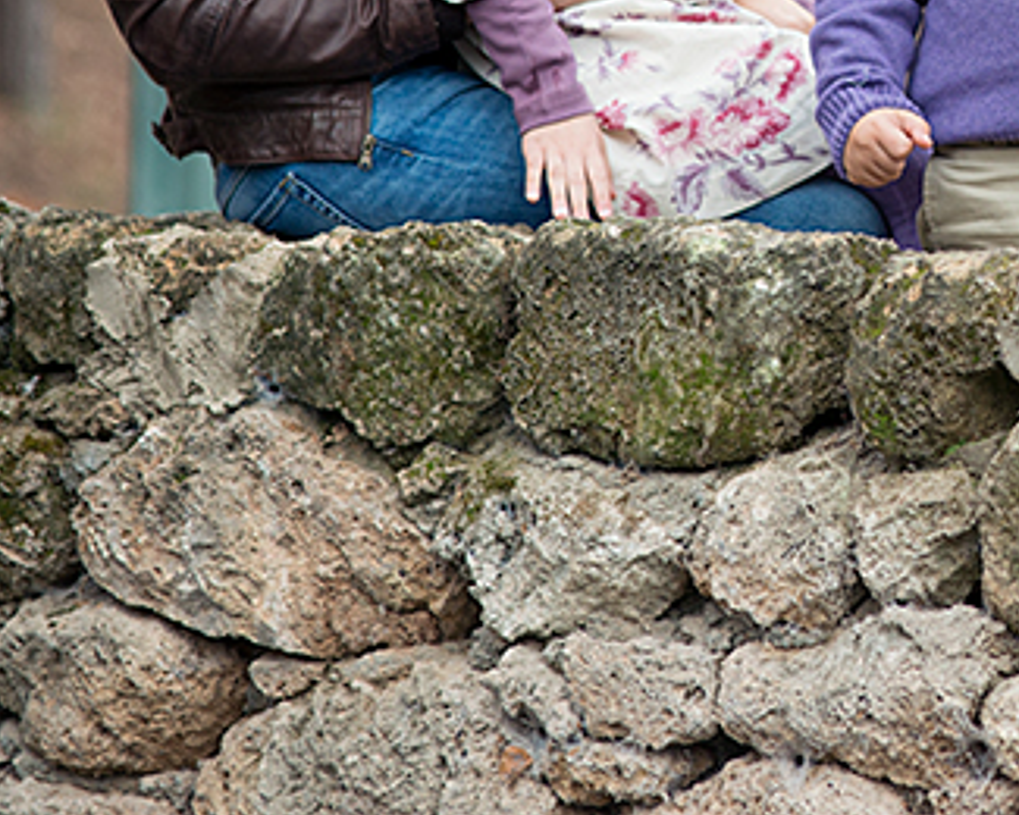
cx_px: 1223
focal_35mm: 221
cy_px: -89
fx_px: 6665
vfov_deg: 7.0
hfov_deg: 8.6
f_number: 2.2
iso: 500
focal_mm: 85
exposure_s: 1/800
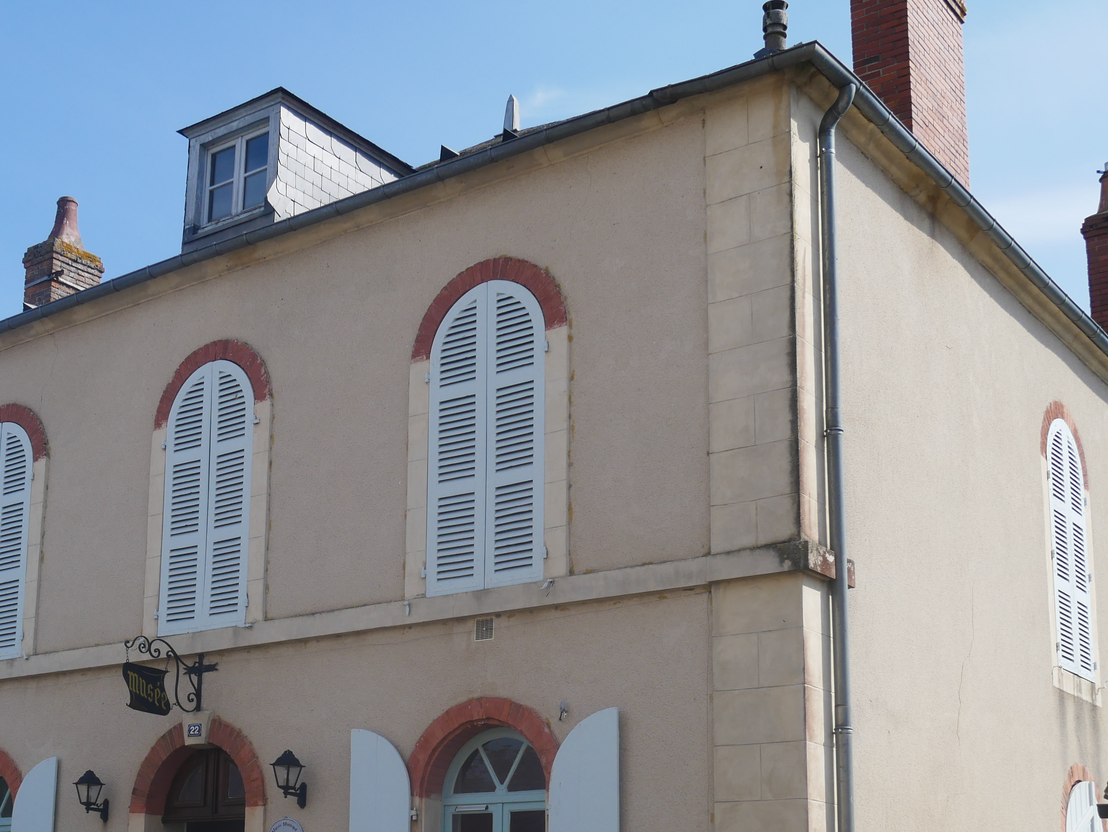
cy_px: 642
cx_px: 350
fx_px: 1665
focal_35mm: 52
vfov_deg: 27.6
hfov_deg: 36.3
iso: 200
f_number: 7.1
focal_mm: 16
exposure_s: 1/400
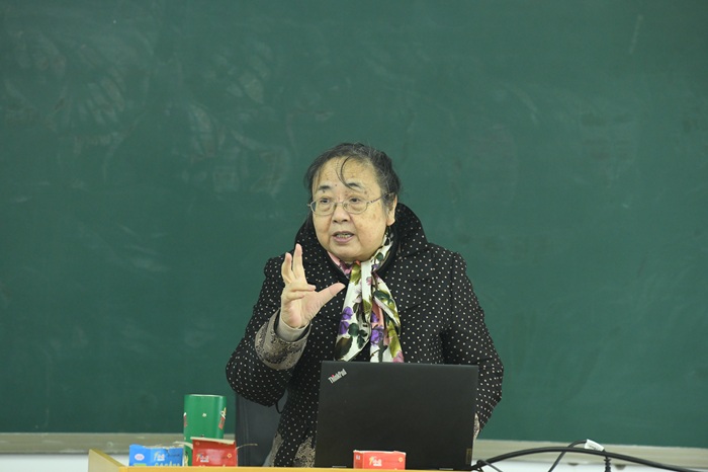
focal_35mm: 200
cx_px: 354
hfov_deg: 10.3
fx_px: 3931
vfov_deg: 6.9
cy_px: 236
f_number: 4.5
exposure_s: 1/160
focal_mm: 200
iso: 4000
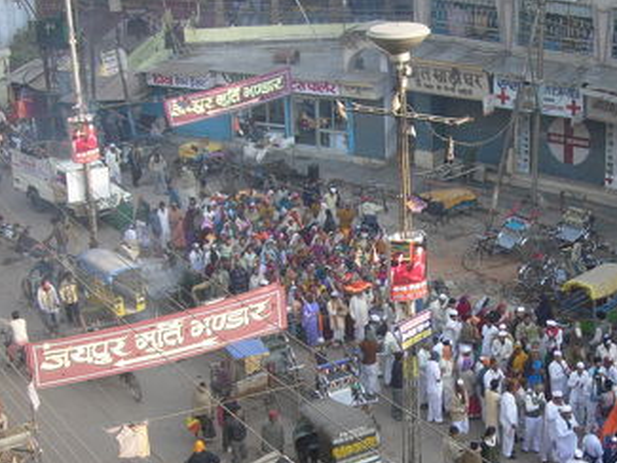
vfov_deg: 19.3
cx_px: 431
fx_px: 1355
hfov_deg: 25.5
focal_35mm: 76
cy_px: 352
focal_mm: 7.8
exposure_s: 1/373
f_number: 2.8
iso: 64
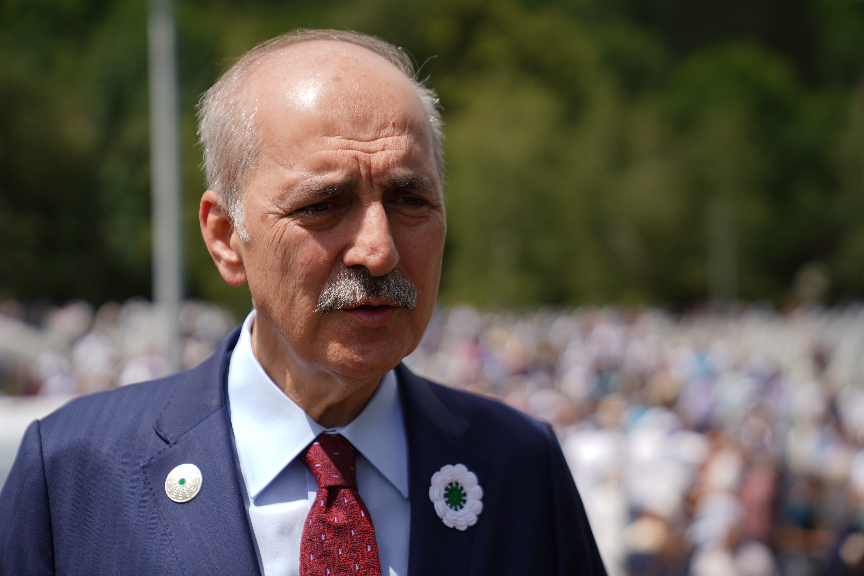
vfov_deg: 19.5
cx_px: 432
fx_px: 1680
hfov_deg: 28.8
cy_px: 288
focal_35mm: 70
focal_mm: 70
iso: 80
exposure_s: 1/2000
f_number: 2.8
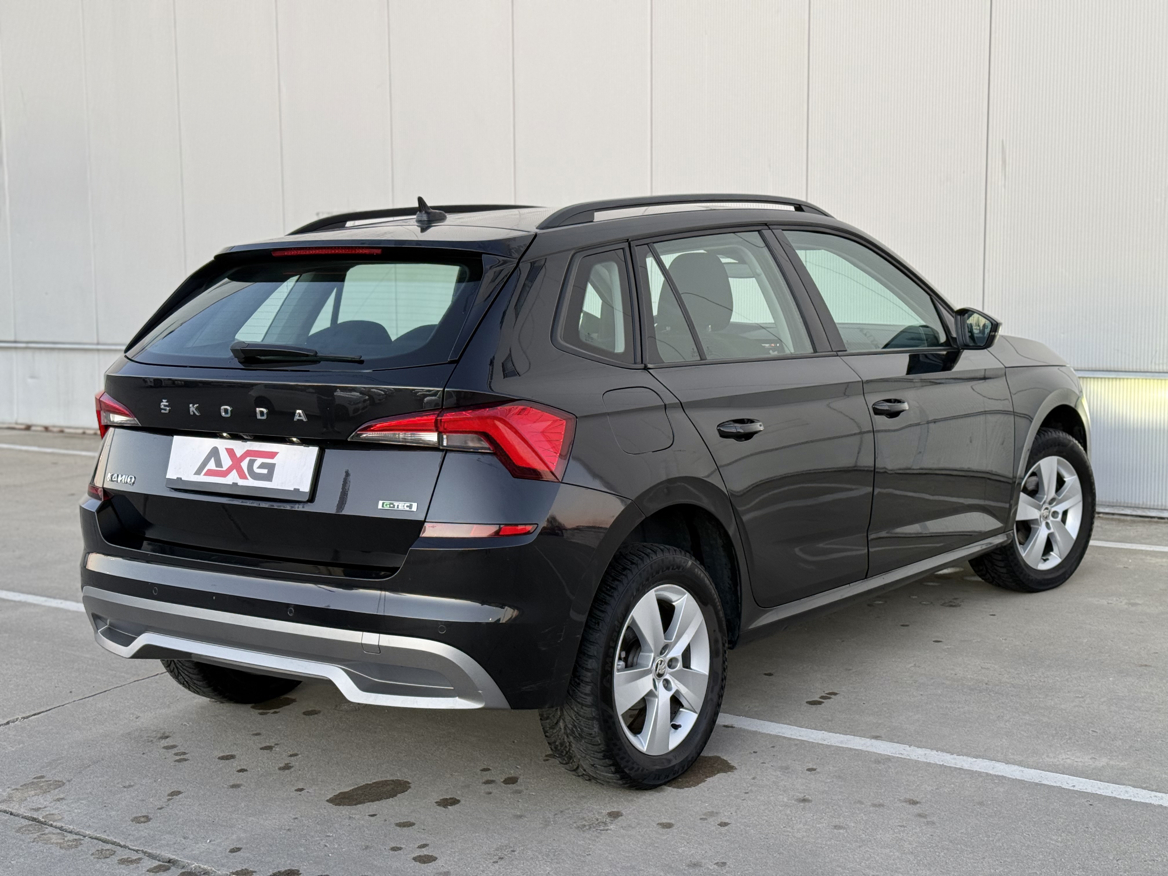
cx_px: 584
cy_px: 438
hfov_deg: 39.7
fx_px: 1620
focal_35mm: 48
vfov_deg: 30.3
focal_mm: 6.76
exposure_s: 1/100
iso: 64
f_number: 1.78
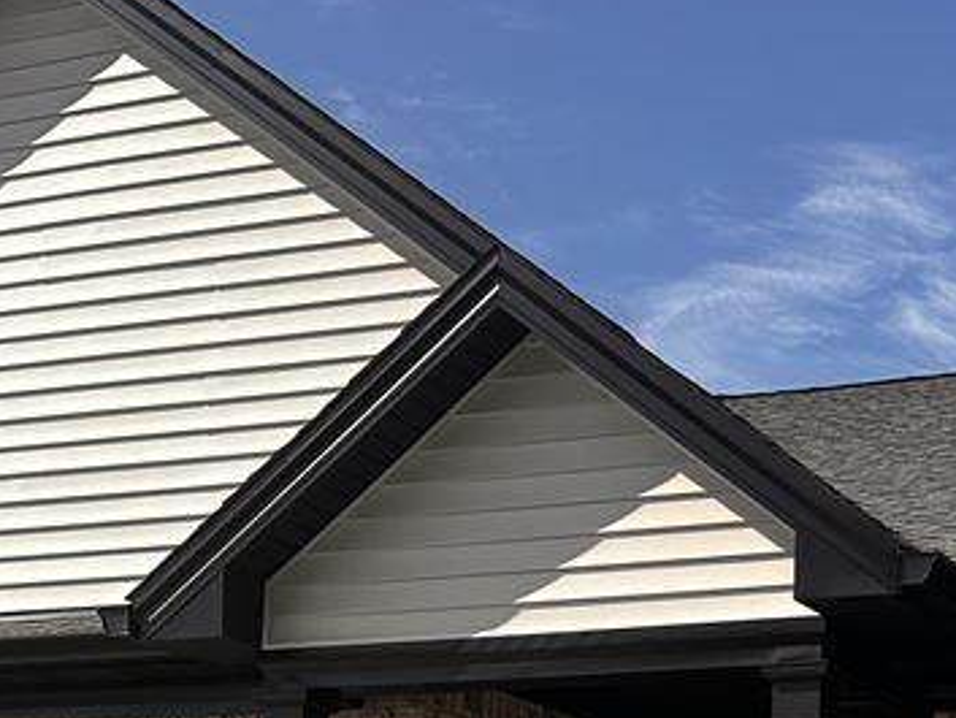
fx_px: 2404
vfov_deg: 15.9
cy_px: 1008
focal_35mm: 87
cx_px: 729
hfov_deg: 22.3
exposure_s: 1/3597
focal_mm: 6.86
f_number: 1.78
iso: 80
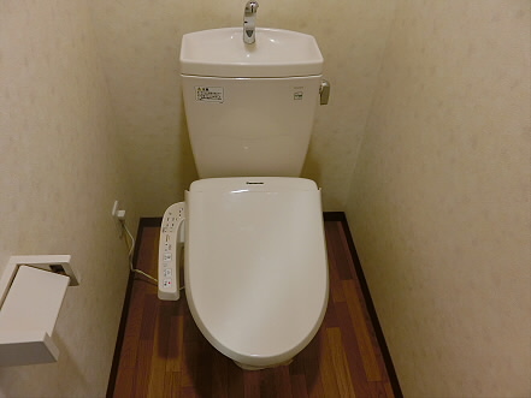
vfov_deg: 54.9
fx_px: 384
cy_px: 199
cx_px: 266
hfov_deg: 69.4
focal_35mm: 25
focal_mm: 5.4
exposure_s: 1/40
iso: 400
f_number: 2.8
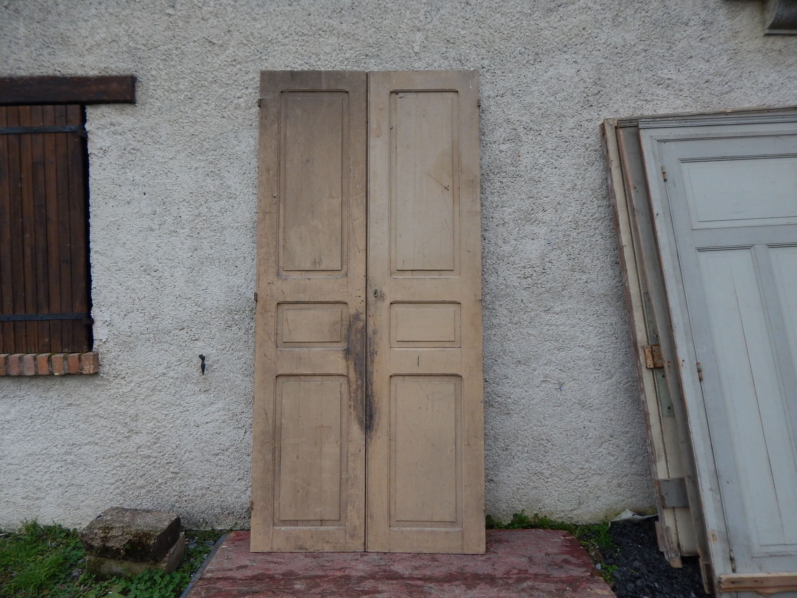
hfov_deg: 76.4
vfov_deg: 61.1
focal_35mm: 22
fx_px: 507
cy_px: 299
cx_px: 398
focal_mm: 4
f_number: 3
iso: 180
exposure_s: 1/30
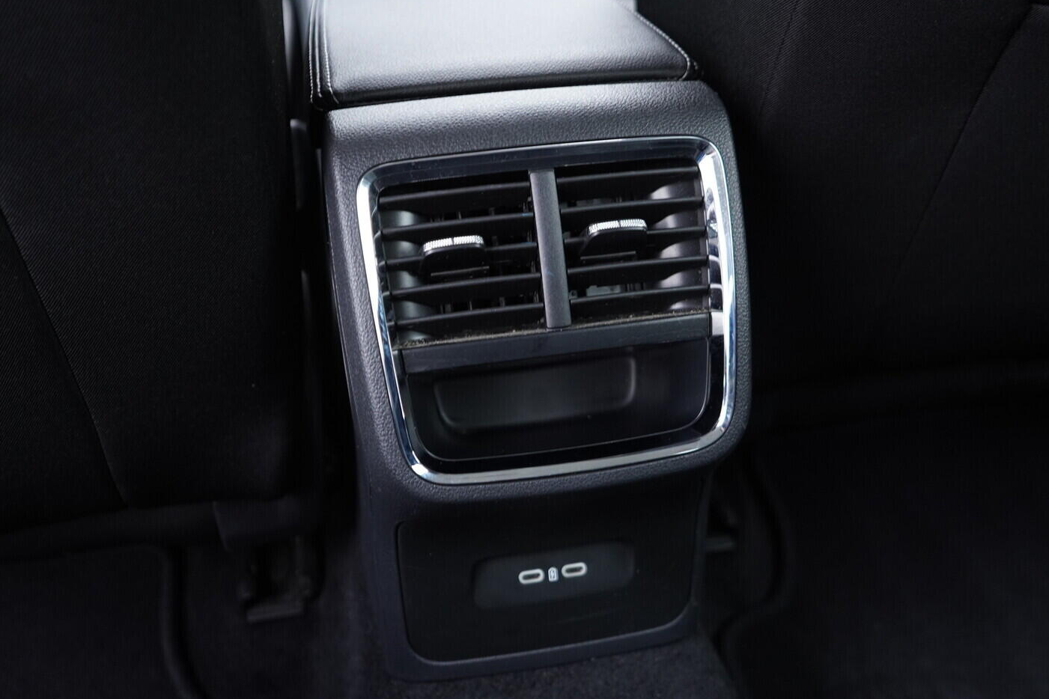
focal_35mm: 37
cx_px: 514
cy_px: 344
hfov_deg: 51.9
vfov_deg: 35.9
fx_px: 1078
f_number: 2.8
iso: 640
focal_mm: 24
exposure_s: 1/40
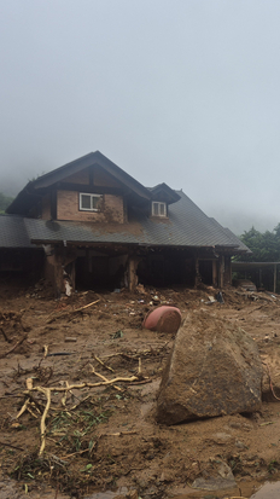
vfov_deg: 58.0
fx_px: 449
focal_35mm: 34
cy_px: 251
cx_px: 258
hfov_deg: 32.7
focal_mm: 5.4
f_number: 1.8
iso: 25
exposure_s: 1/1428
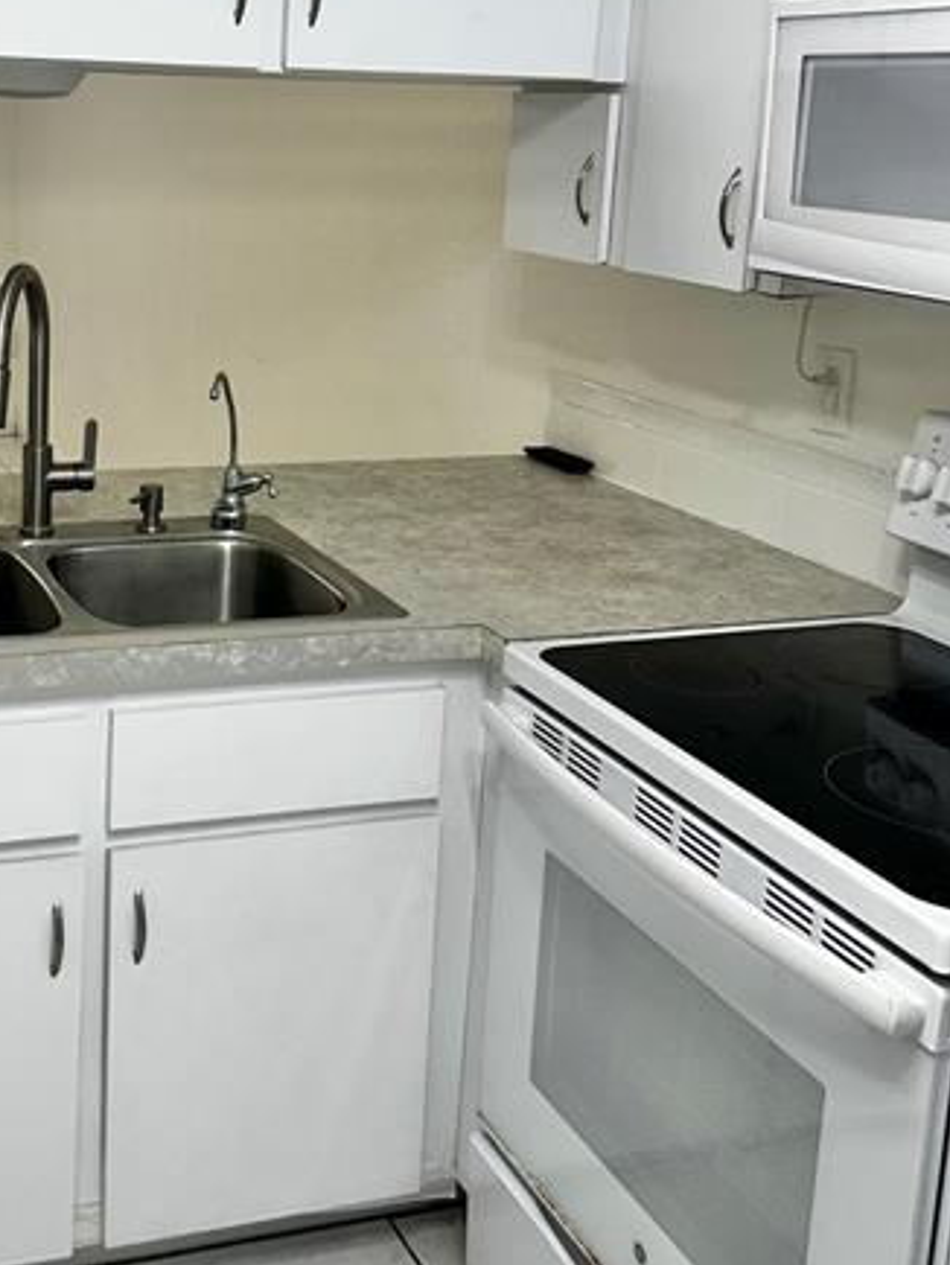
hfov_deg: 30.6
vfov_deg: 40.9
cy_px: 475
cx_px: 163
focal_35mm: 46
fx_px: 1682
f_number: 1.5
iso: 64
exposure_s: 1/120
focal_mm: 5.7
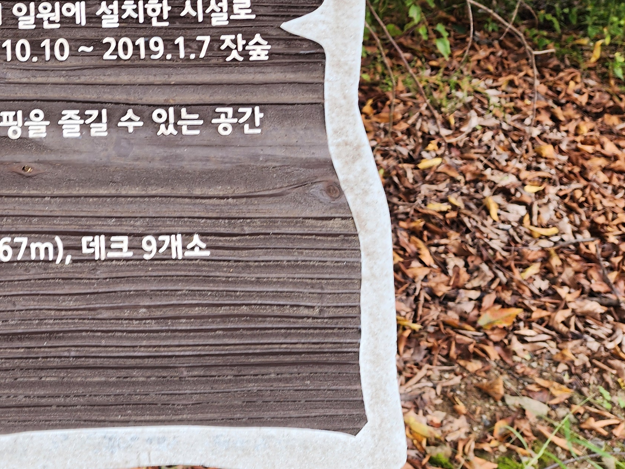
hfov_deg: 31.1
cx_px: -61
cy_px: 111
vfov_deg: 26.2
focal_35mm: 55
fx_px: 993
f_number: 1.8
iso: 25
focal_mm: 6.4
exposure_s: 1/120
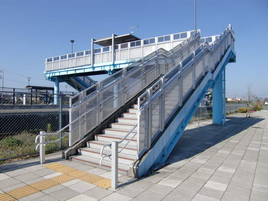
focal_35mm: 28
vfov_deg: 49.7
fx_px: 217
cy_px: 100
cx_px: 134
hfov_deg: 63.4
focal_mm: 4.9
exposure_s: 1/200
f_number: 7
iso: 64
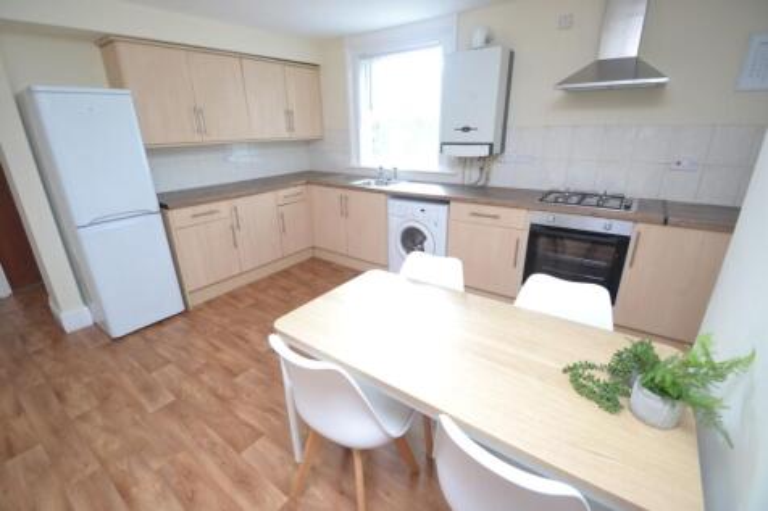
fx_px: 320
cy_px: 256
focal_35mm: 15
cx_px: 384
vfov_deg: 77.3
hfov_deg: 100.4
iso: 800
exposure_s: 1/20
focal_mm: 10
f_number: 3.5
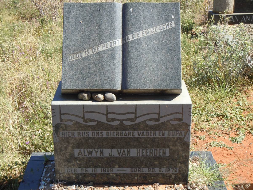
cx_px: 126
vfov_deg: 21.6
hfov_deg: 28.6
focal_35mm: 68
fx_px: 497
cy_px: 95
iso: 200
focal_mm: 12.2
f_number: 4.1
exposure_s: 1/640
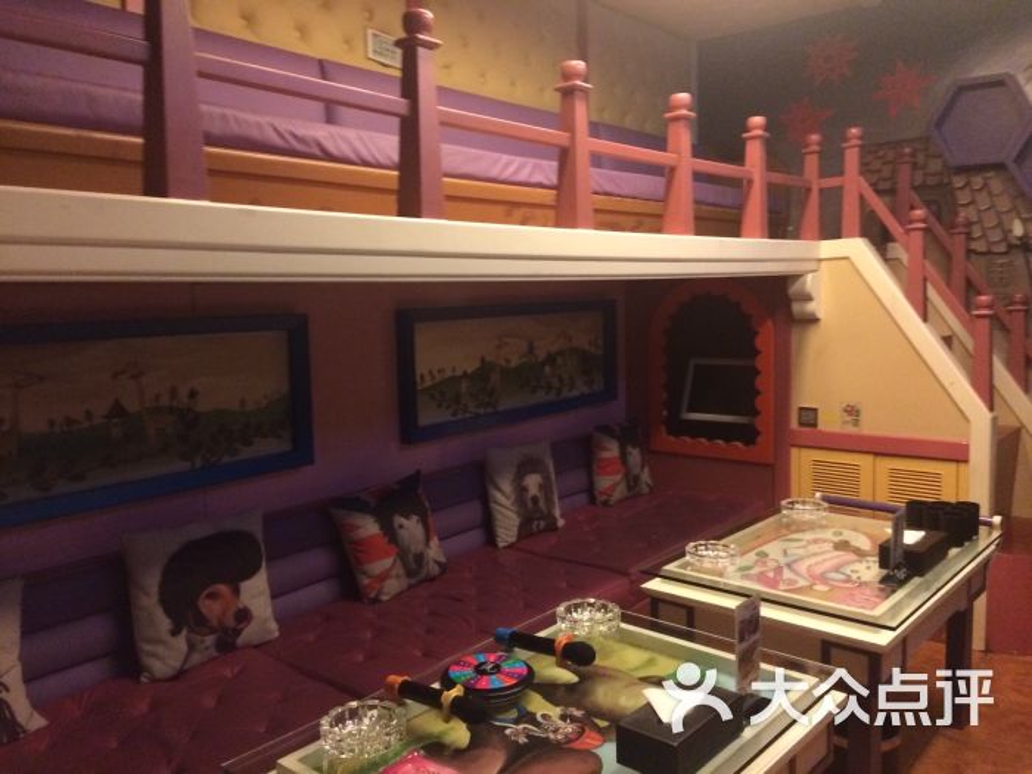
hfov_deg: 61.7
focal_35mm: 29
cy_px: 387
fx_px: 865
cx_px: 516
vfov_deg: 48.2
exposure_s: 1/17
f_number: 2.2
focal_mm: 4.15
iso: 320
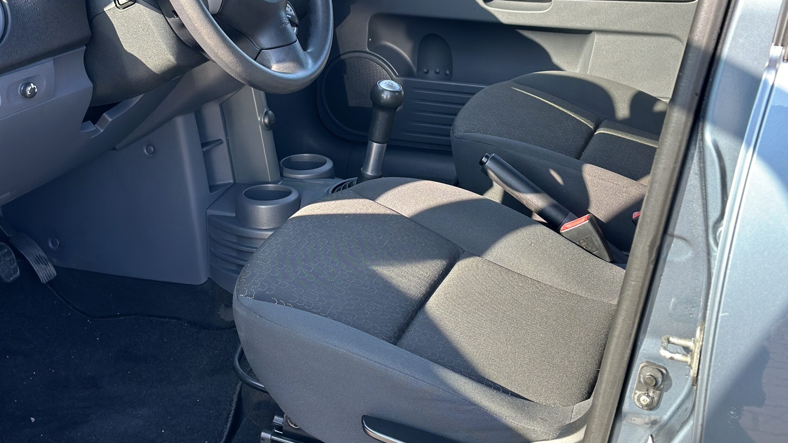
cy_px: 127
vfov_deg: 19.9
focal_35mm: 60
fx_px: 1254
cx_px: 352
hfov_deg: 34.9
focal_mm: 6.86
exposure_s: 1/372
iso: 80
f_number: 1.78
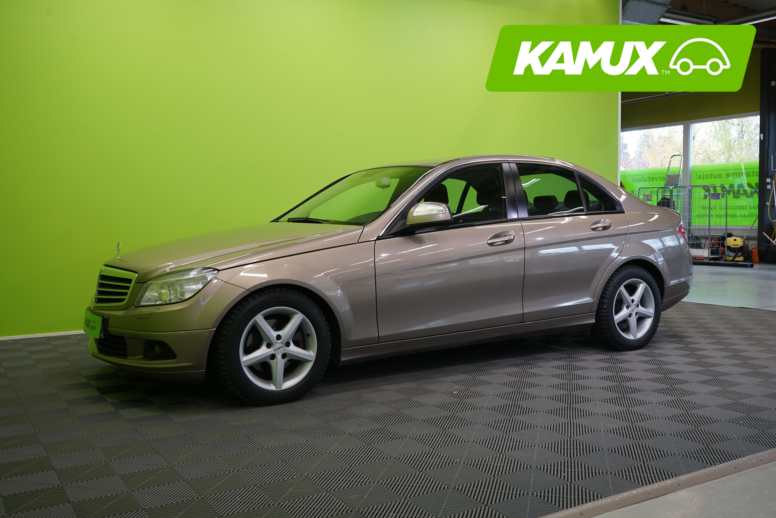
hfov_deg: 55.8
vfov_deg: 38.9
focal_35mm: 34
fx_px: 733
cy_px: 259
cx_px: 388
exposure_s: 1/40
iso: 500
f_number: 6.3
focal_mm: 34
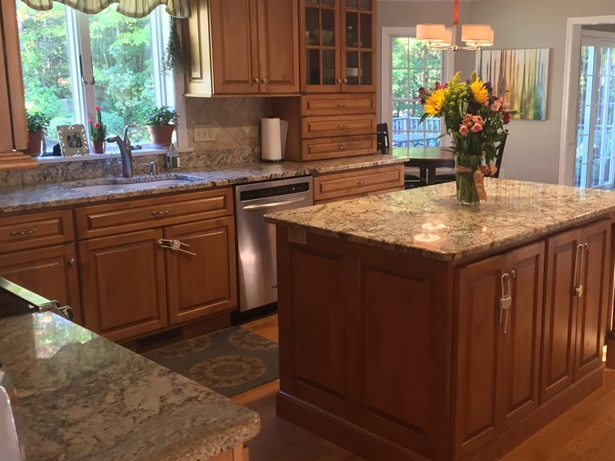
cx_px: 383
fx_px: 675
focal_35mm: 38
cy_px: 218
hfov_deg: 48.5
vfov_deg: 37.7
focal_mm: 4.15
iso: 160
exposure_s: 1/30
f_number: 2.2
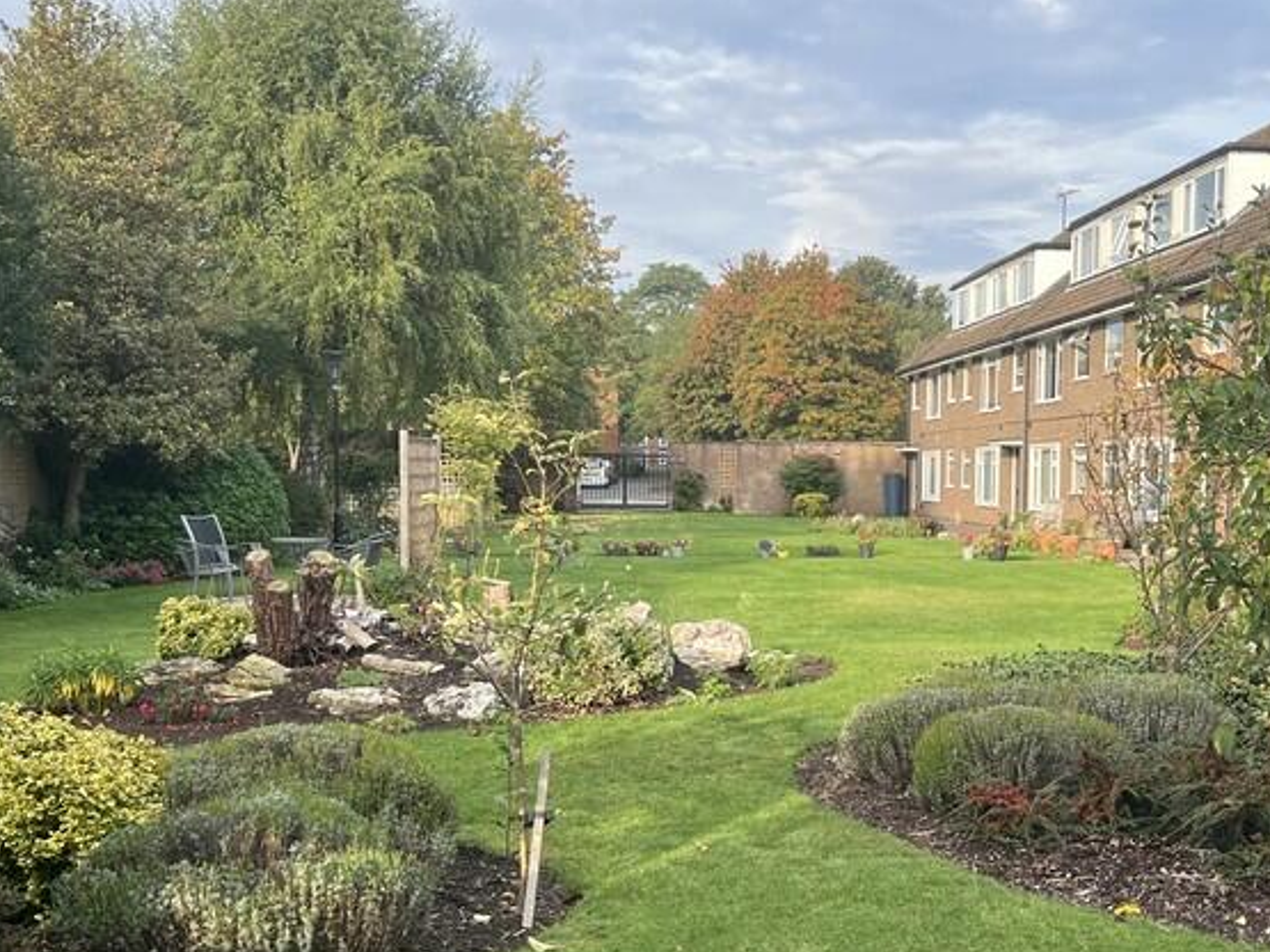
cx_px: 821
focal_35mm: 48
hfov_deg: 39.3
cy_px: 613
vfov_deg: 30.1
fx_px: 1761
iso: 50
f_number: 1.5
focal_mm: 5.7
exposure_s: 1/1079
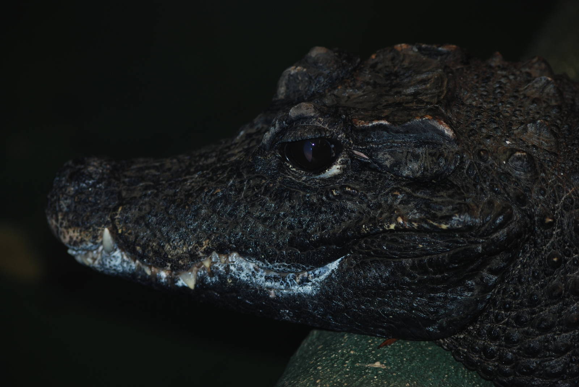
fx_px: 2657
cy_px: 194
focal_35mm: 165
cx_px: 290
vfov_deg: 8.3
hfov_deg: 12.4
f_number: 4.2
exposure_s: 1/60
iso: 200
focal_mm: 110
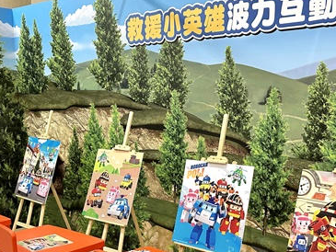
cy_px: 188
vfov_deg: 29.8
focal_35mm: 48
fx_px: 466
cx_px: 208
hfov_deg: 39.4
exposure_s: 1/60
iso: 250
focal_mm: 6.86
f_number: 1.78
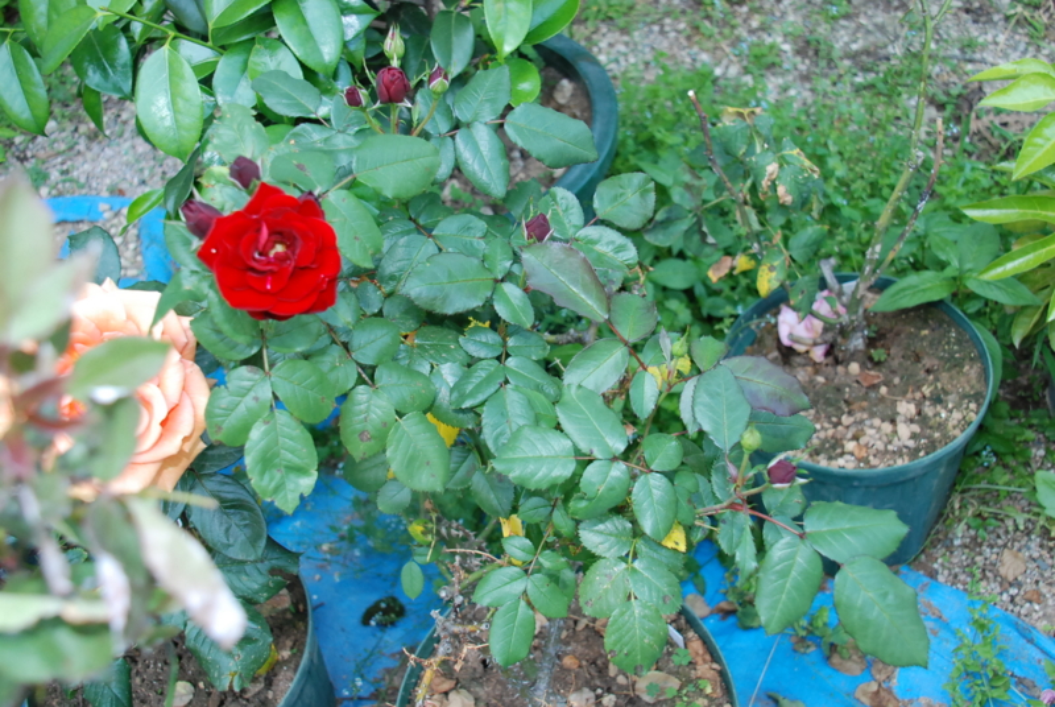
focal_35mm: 45
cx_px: 528
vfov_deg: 30.0
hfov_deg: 43.5
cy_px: 354
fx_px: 1321
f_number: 7.1
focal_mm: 30
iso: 800
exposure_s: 1/100
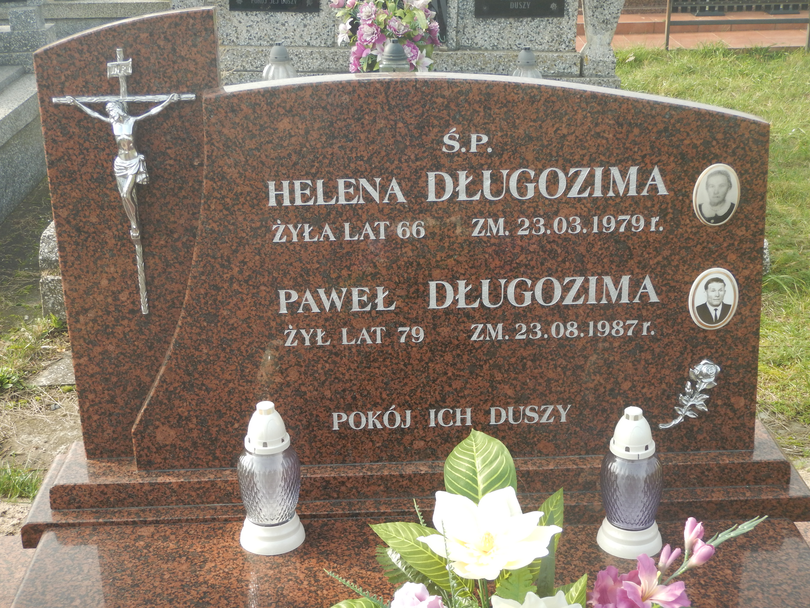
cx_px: 405
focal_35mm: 52
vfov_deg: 28.0
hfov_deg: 36.8
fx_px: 1217
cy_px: 304
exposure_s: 1/200
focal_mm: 9.2
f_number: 4.3
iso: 125
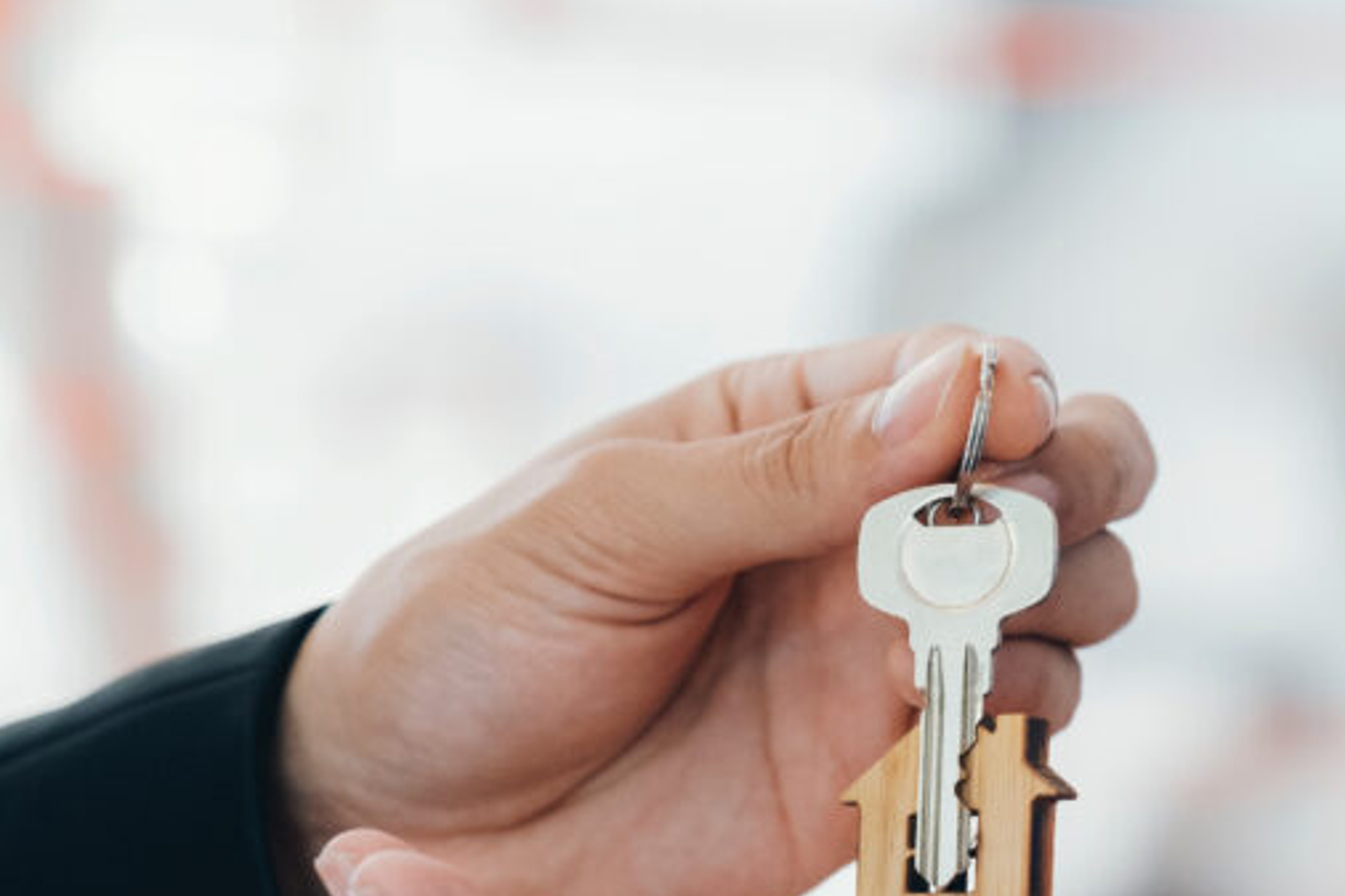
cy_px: 581
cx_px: 936
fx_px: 6274
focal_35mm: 168
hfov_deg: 12.2
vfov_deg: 8.2
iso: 1000
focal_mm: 55
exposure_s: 1/125
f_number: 2.8
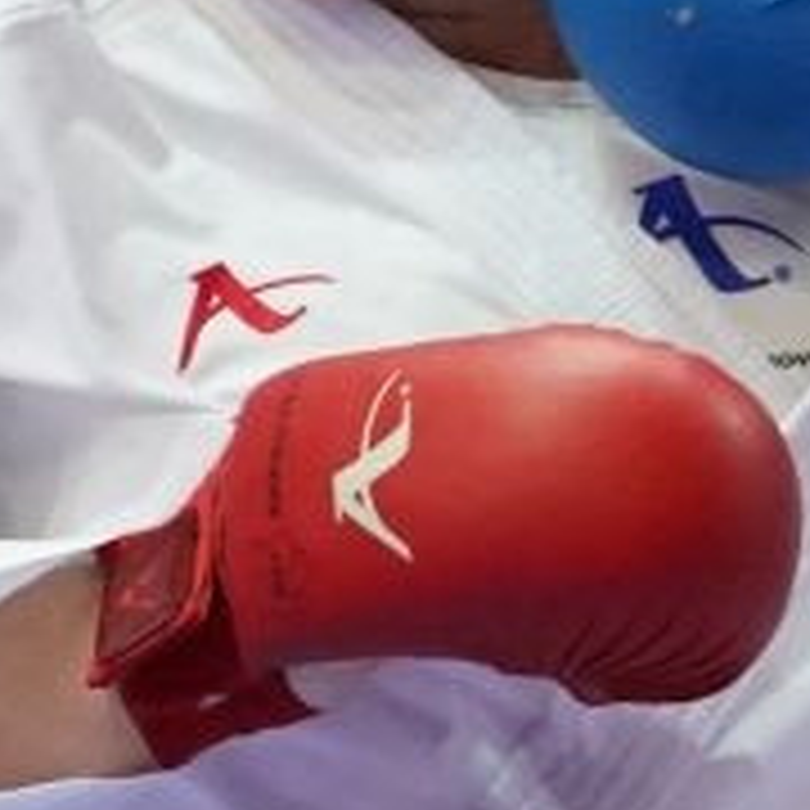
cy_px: 585
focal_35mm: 1704
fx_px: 45111
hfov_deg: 1.0
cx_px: 216
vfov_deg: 1.0
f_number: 2.8
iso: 4000
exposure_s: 1/1000
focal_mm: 200
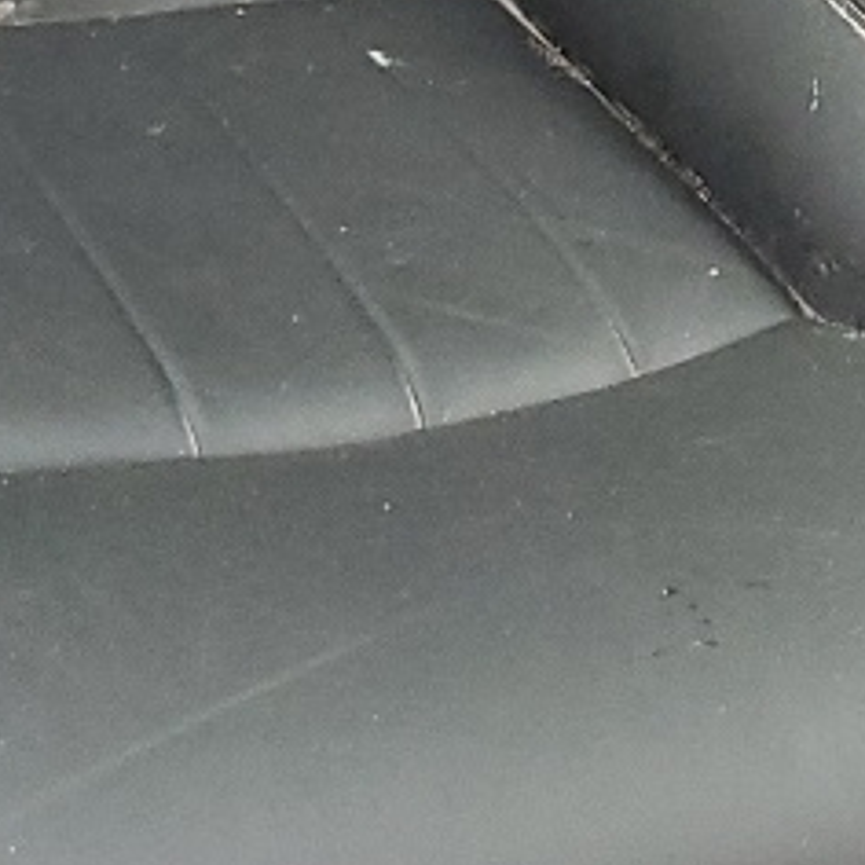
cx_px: 1122
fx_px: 4410
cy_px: -77
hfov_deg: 10.9
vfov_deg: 11.1
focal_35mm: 156
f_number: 1.5
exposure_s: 1/60.2
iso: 136
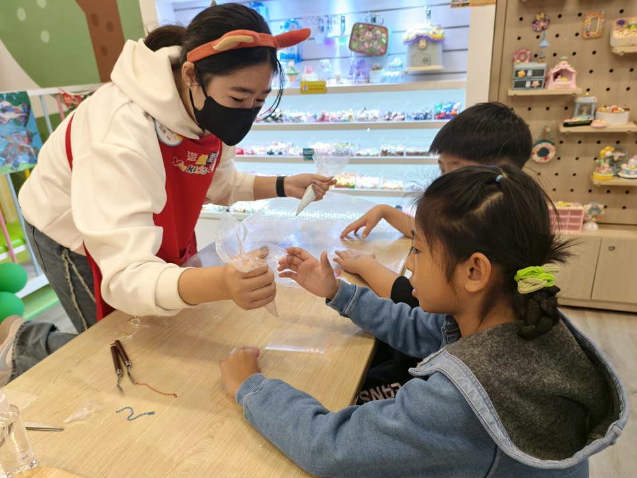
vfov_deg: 56.8
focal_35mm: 24
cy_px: 249
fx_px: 442
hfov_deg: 71.6
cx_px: 319
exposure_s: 1/120
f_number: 1.57
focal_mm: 6.54
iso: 122
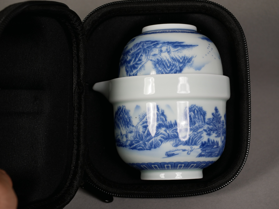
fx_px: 726
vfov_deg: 16.4
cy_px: 104
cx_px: 140
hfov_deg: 21.8
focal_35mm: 90
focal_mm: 45
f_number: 5.6
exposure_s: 1/100
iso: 400
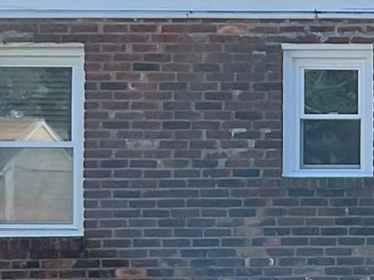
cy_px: 159
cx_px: 712
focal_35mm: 144
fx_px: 1556
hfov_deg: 12.3
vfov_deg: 10.3
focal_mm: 3
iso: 16
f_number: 1.8
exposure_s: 1/1055
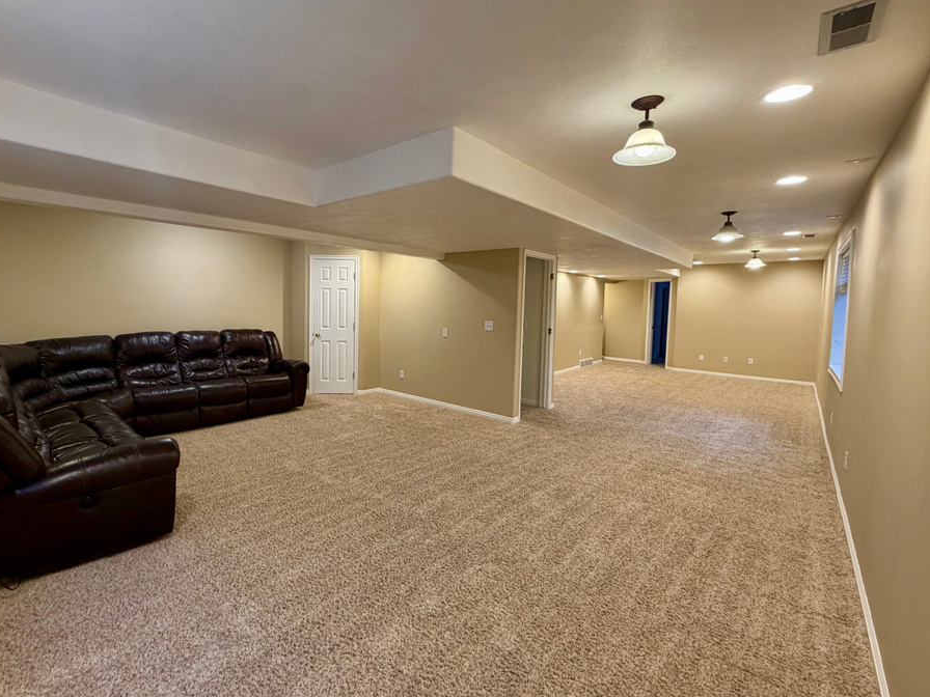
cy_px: 324
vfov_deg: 78.0
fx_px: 430
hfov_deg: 93.9
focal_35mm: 16
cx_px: 403
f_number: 2.2
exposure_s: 1/60
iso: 200
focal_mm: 2.22
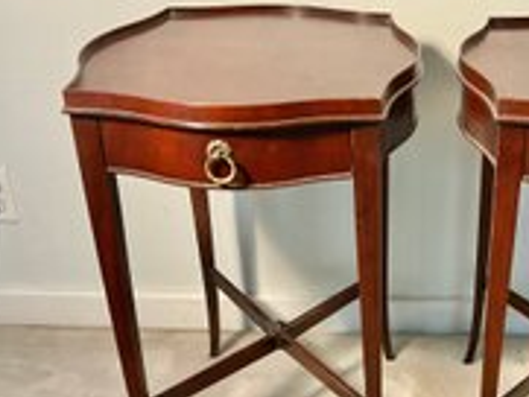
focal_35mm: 55
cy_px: 328
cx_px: 431
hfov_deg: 33.8
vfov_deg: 26.0
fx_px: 841
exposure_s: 1/60
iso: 160
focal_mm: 3
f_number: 1.8
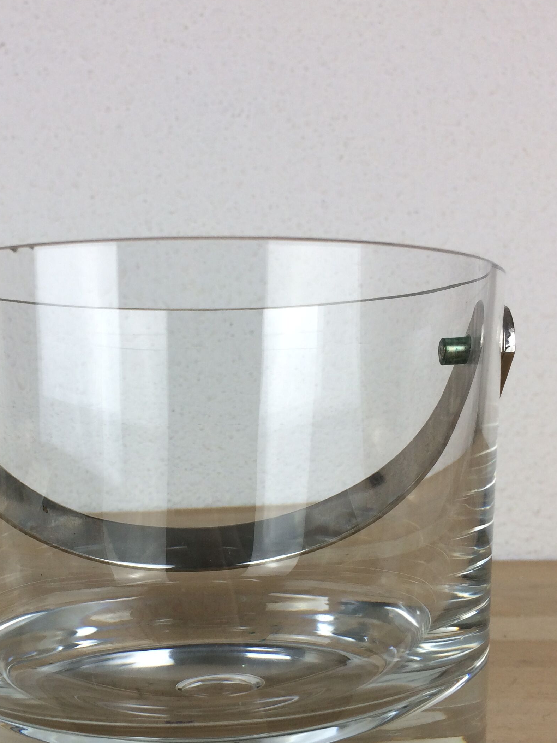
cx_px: 191
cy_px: 538
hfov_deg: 32.0
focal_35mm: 45
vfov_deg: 41.1
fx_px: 965
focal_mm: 4.15
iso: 50
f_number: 2.2
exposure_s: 1/100
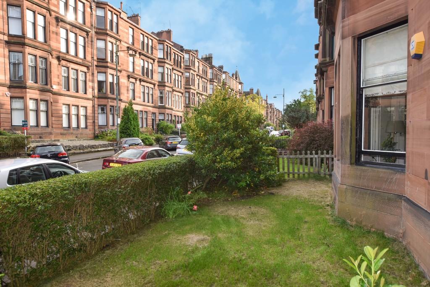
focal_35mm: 22
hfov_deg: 77.3
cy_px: 144
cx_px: 215
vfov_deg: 56.2
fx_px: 269
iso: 140
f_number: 5.6
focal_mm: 15
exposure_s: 1/125
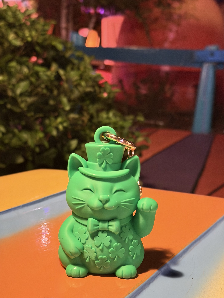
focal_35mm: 51
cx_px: 119
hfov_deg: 28.6
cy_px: 158
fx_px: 440
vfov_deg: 37.5
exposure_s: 1/15
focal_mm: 6.76
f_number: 1.78
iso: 2000
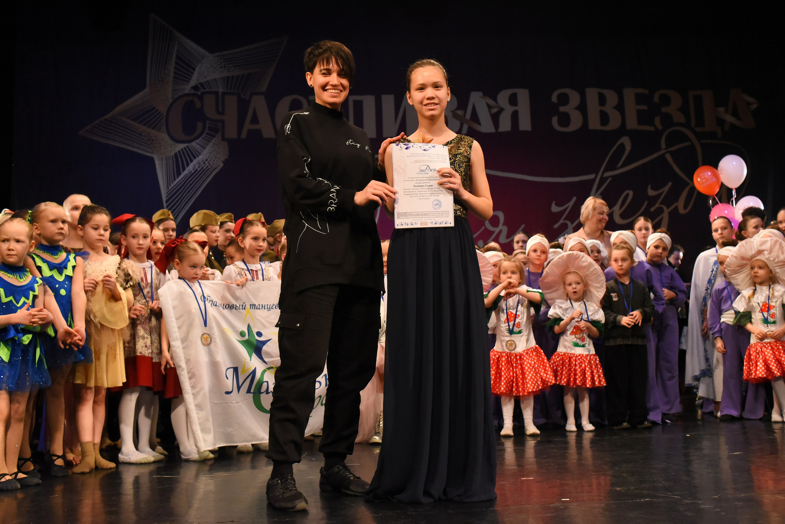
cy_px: 262
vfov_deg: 37.9
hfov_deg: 54.4
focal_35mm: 35
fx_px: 763
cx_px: 392
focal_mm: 35
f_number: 6.3
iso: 5000
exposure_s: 1/320
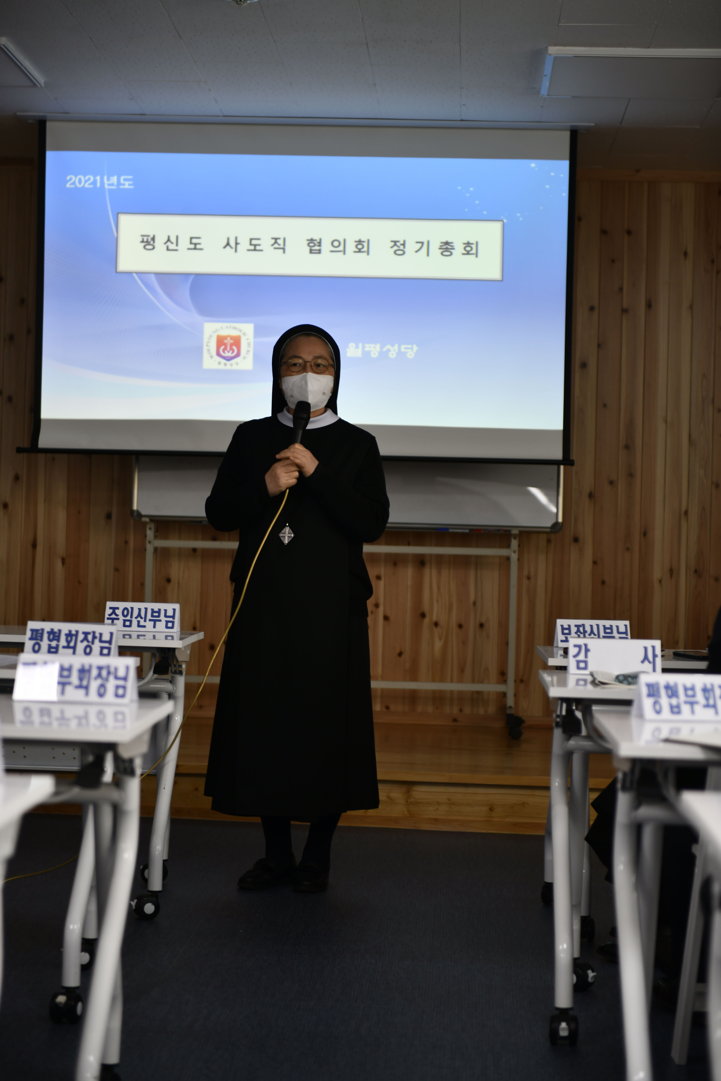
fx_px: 2103
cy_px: 540
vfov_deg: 28.8
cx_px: 360
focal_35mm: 70
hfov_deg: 19.5
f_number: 2.8
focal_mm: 70
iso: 320
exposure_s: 1/160
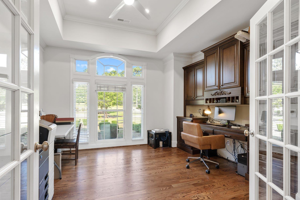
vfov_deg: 67.3
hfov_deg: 89.9
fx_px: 150
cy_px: 106
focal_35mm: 18
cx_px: 141
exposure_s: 1/2
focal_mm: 16
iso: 200
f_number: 9
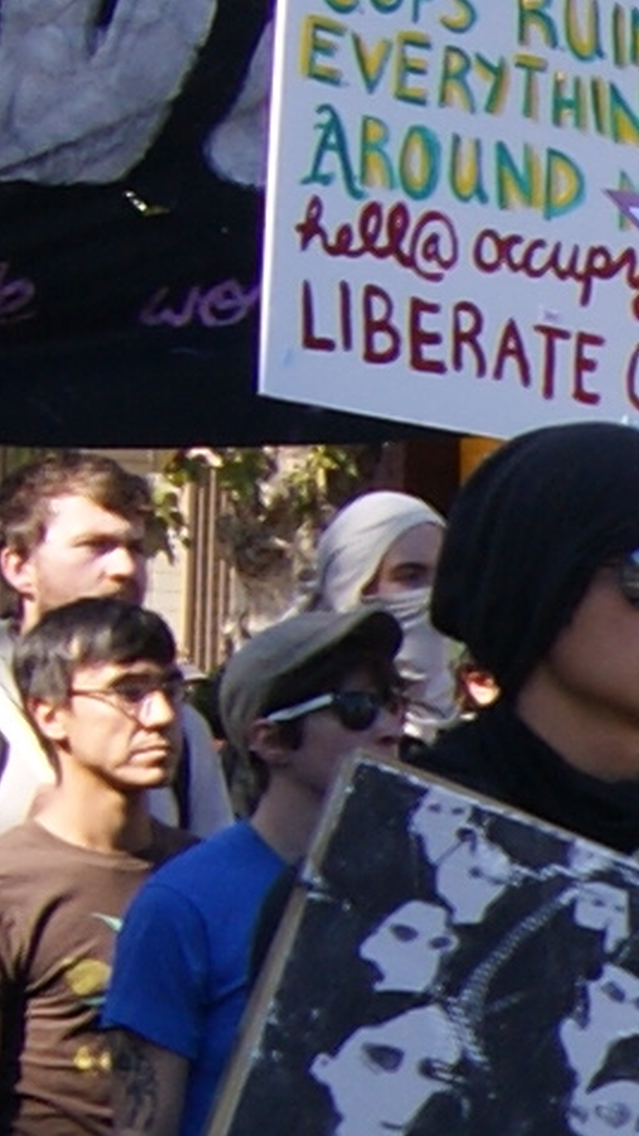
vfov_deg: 7.8
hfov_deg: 4.2
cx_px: 2300
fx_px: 8228
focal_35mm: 273
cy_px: 1617
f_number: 7.1
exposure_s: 1/200
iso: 100
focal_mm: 18
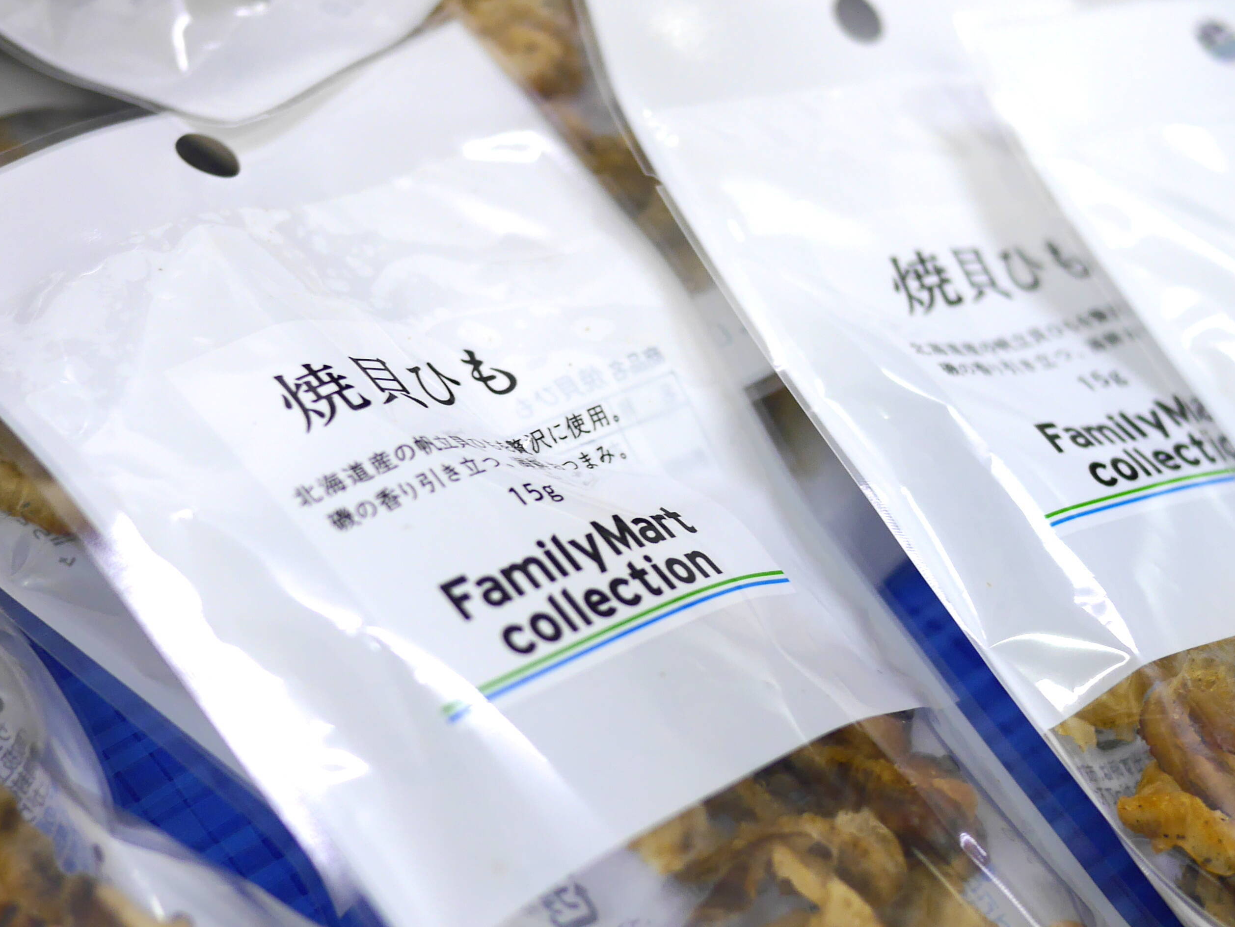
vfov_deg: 20.2
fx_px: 2605
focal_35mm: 73
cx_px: 668
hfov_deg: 26.7
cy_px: 509
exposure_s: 1/125
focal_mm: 20
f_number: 2
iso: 160
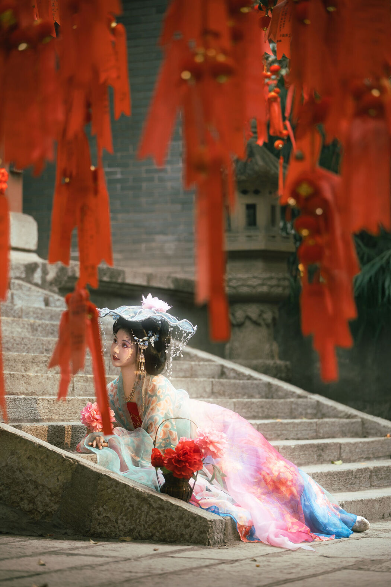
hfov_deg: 11.9
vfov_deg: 17.8
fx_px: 1873
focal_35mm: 115
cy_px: 294
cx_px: 196
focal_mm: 115
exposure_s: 1/250
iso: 320
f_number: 2.8
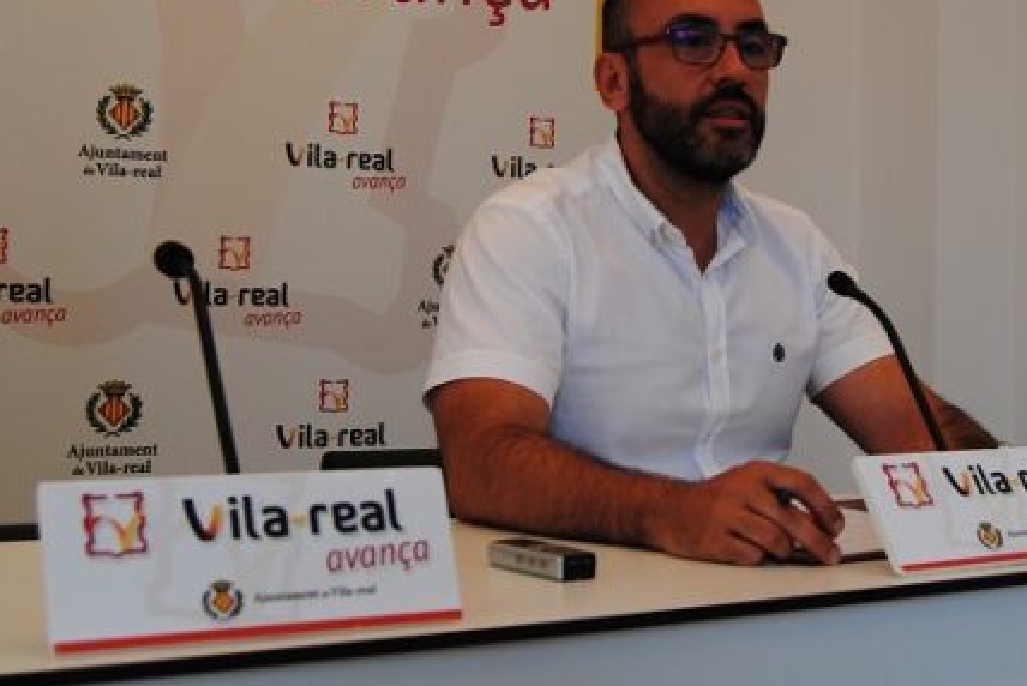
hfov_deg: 32.1
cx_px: 710
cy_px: 170
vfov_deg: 21.8
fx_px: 1767
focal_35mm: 62
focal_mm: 23
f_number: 5
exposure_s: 1/100
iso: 200
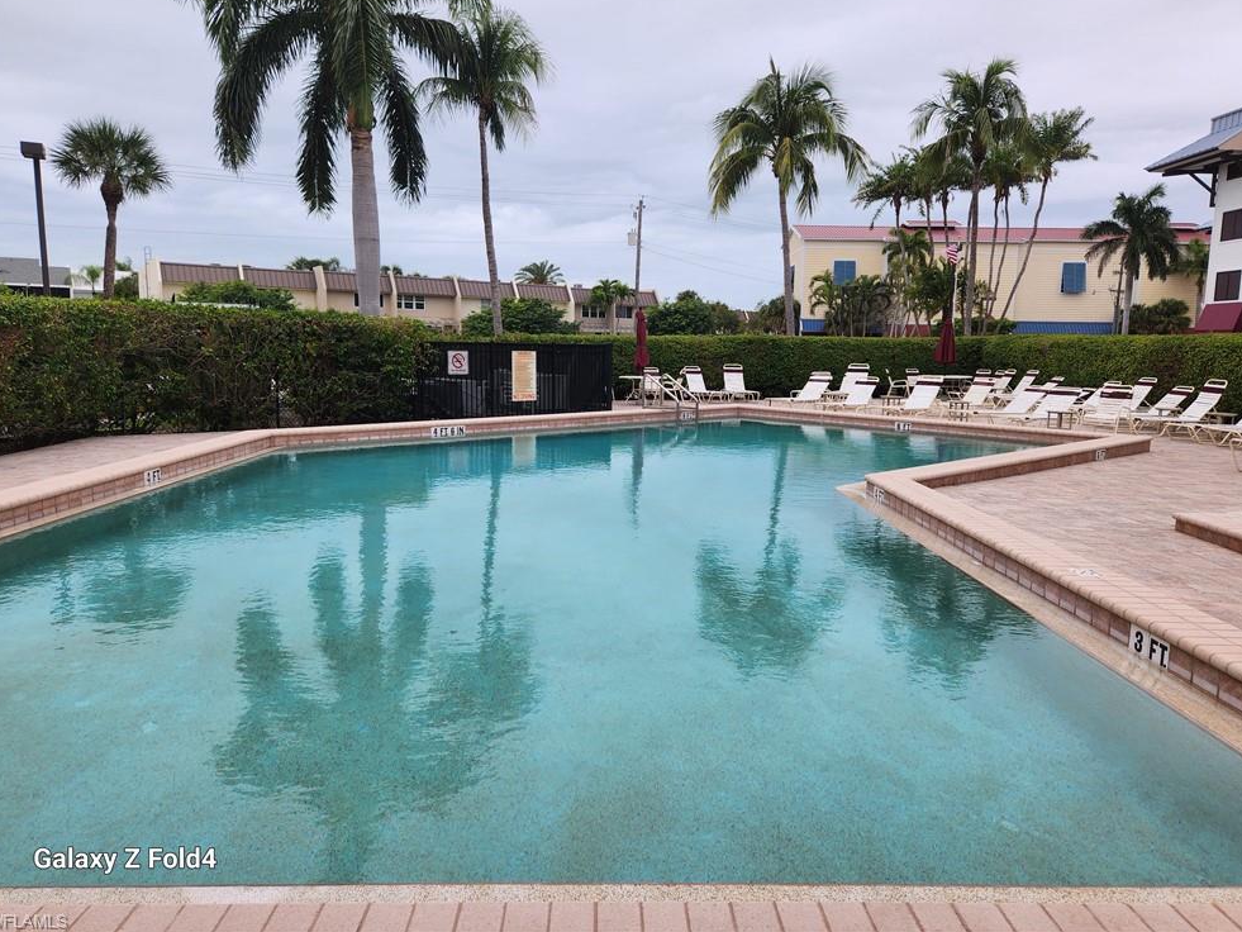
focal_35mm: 24
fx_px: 861
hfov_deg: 71.6
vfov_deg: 56.8
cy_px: 447
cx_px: 622
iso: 20
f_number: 1.8
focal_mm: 5.4
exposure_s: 1/688
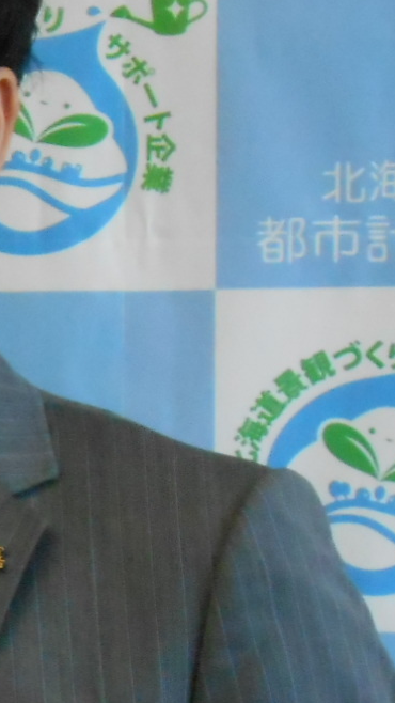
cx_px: -699
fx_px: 4414
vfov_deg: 9.1
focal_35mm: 237
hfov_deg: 4.9
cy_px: 642
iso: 640
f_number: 5.6
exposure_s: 1/125
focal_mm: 11.3
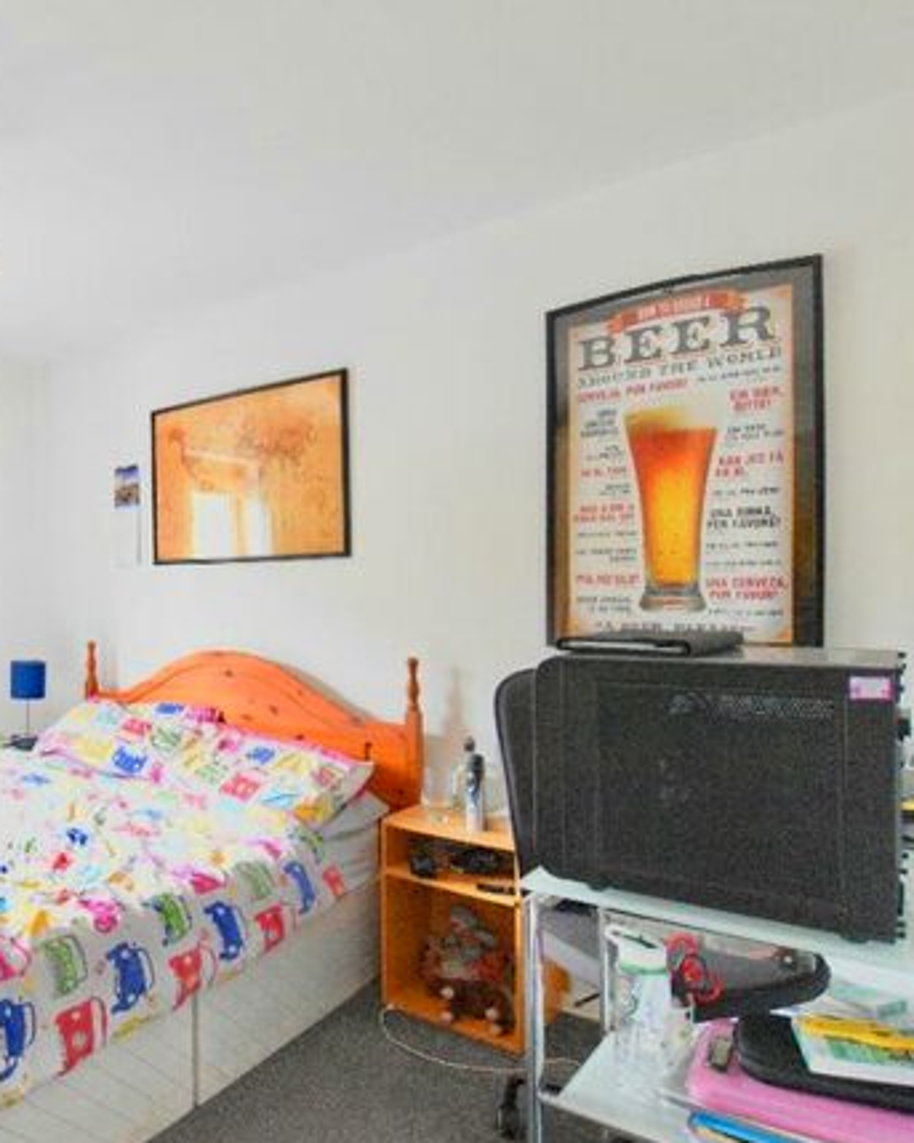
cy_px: 579
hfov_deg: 56.6
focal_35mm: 23
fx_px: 778
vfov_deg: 72.6
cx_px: 189
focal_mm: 10
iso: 4000
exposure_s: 1/125
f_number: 3.5
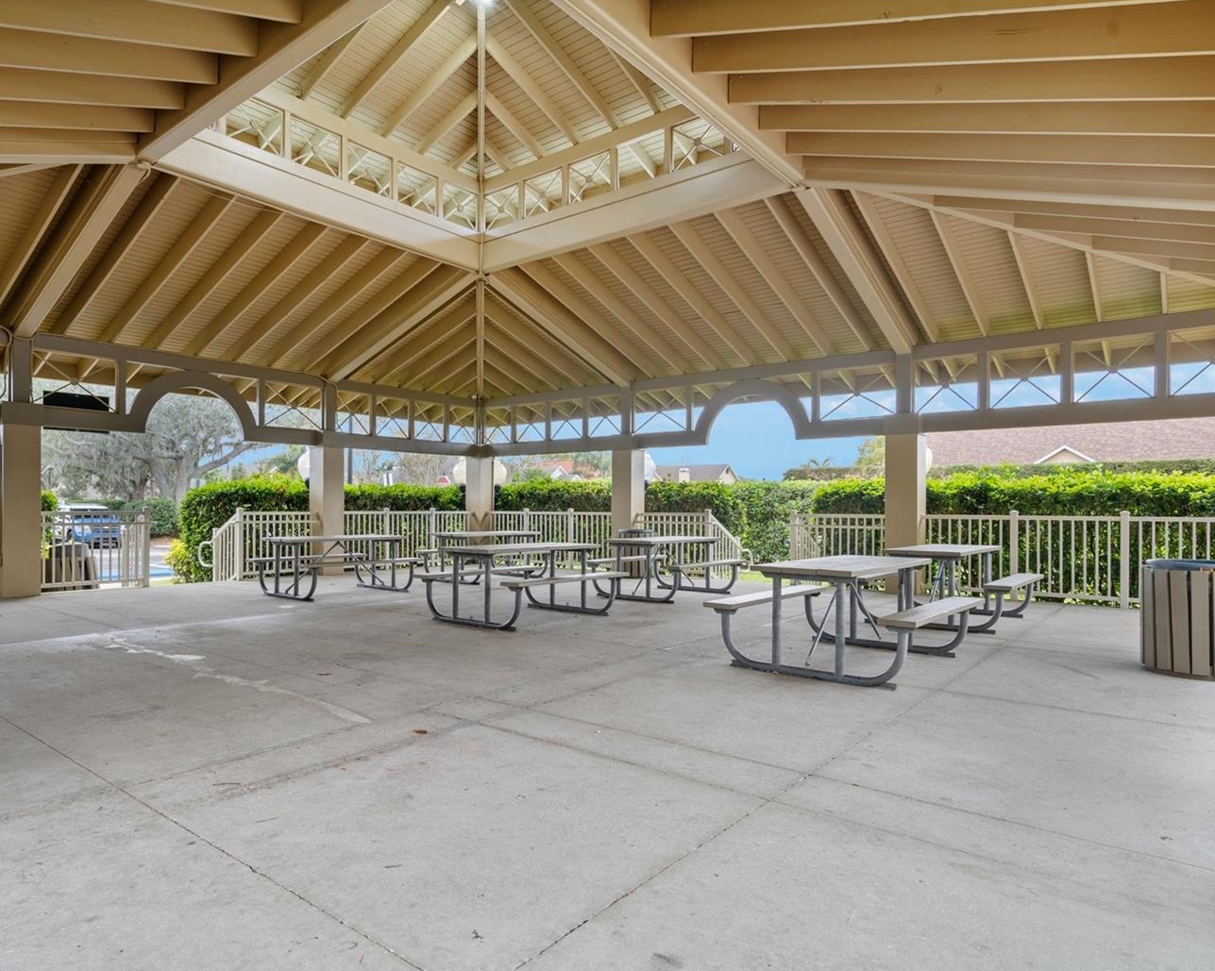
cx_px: 544
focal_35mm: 21
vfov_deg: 65.5
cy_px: 500
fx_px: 755
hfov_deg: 77.4
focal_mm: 18
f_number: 8
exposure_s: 1/15
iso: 320
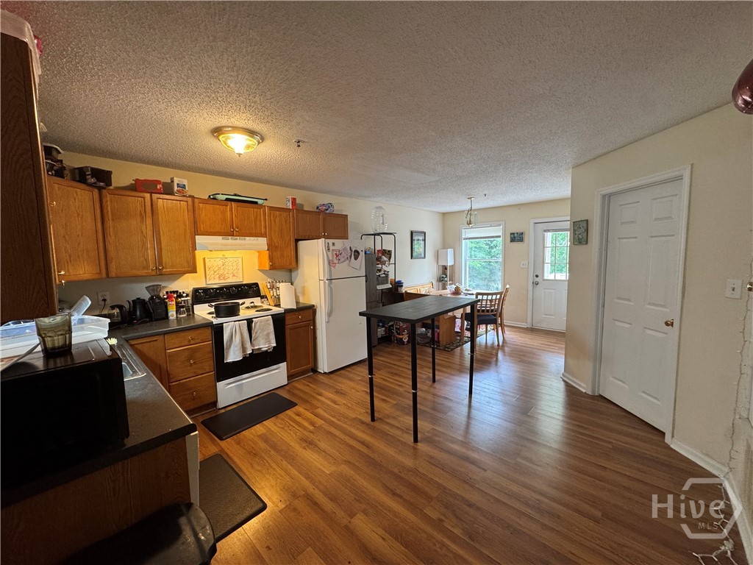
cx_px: 376
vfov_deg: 85.7
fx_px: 305
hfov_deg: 102.1
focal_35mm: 14
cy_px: 282
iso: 200
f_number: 2.2
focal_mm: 2.22
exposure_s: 1/60
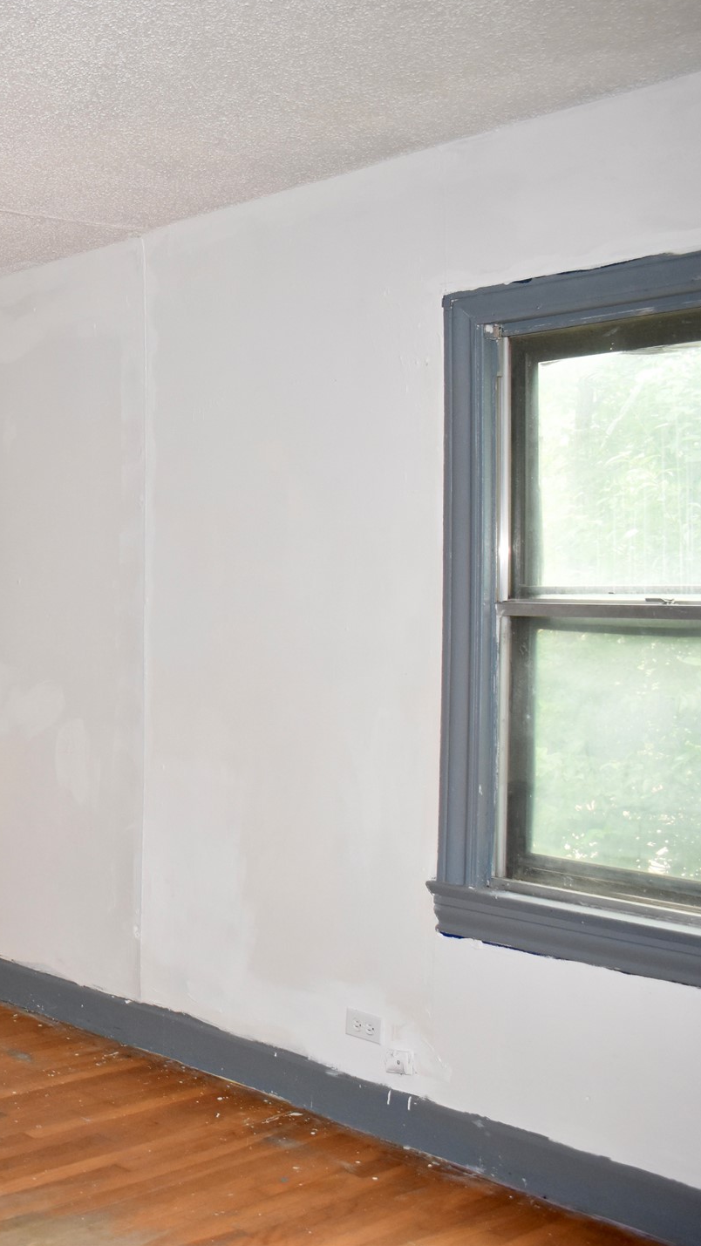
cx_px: -194
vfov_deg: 47.4
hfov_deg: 24.4
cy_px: 619
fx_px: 1421
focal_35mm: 43
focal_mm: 18
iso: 800
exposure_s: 1/160
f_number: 4.5
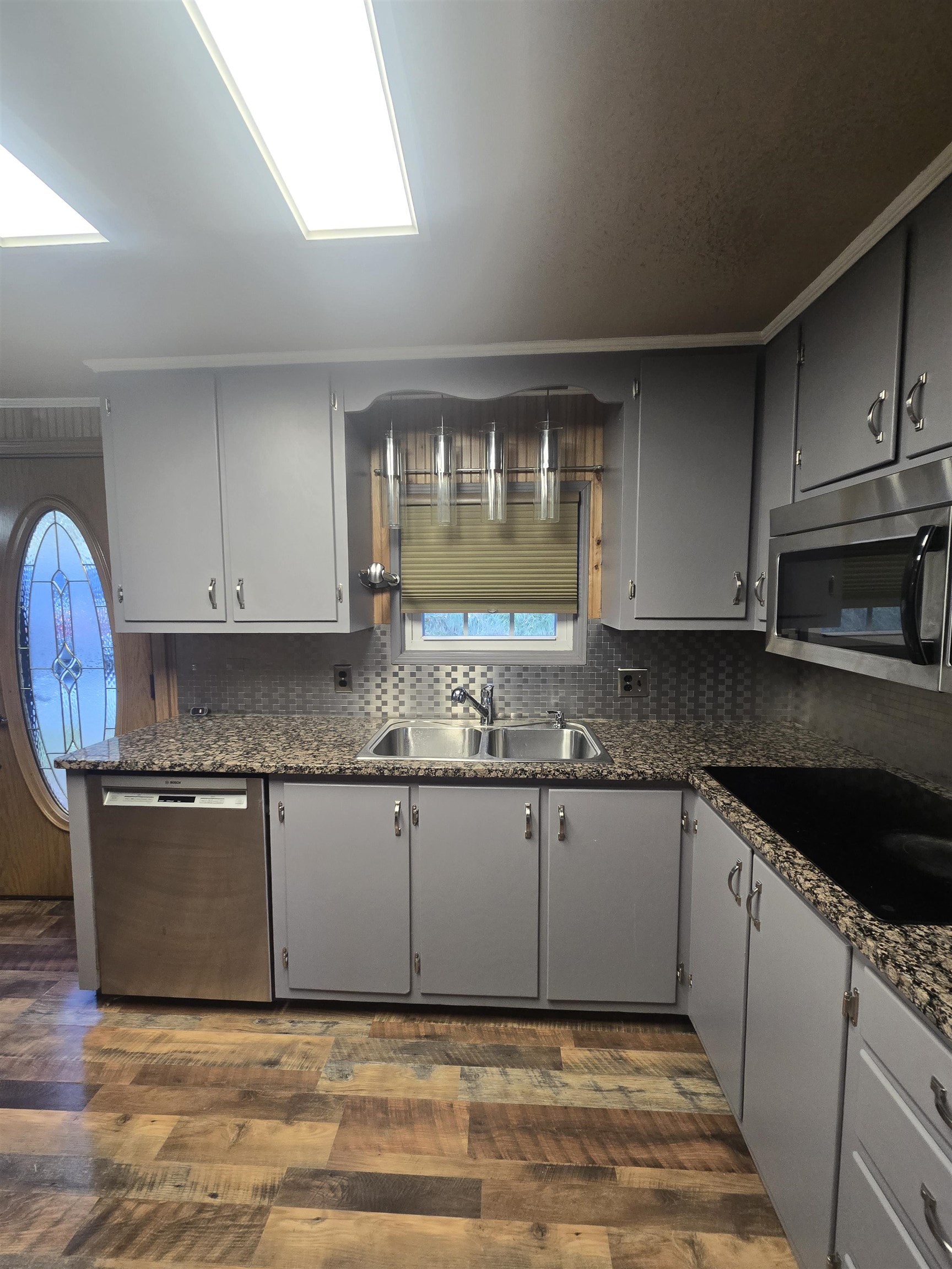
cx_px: 476
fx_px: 477
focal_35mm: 13
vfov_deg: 106.2
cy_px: 634
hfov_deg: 89.9
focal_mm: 2.2
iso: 160
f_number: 2.2
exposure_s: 1/60
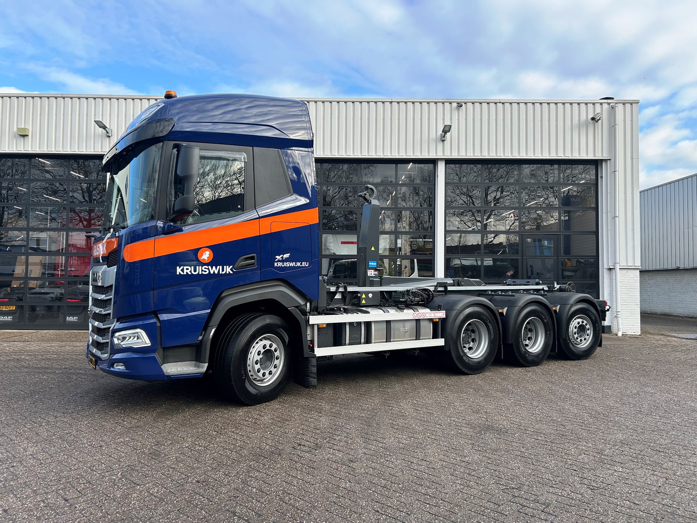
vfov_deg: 53.1
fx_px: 523
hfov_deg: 67.3
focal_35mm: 26
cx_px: 348
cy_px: 262
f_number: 1.5
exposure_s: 1/1183
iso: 50
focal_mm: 5.7
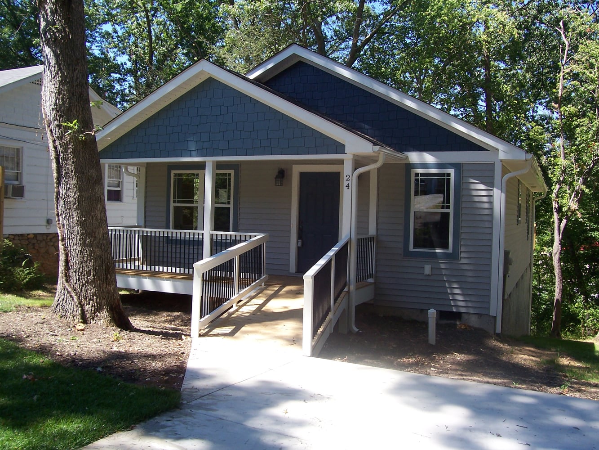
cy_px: 225
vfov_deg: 41.8
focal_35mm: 34
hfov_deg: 54.0
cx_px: 300
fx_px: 588
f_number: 5.6
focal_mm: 5.6
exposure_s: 1/180
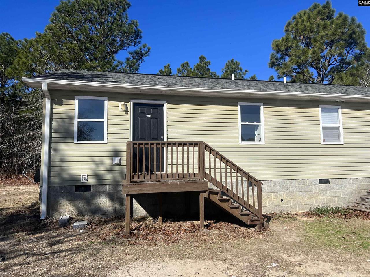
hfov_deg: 67.3
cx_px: 185
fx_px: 278
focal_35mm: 26
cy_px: 138
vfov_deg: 53.1
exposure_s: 1/5319
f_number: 1.5
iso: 50
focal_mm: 5.7
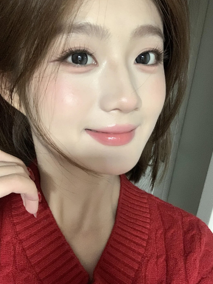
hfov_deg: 42.9
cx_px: 105
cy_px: 144
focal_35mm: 33
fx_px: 271
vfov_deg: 55.4
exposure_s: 1/30
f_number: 2.2
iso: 320
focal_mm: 2.87
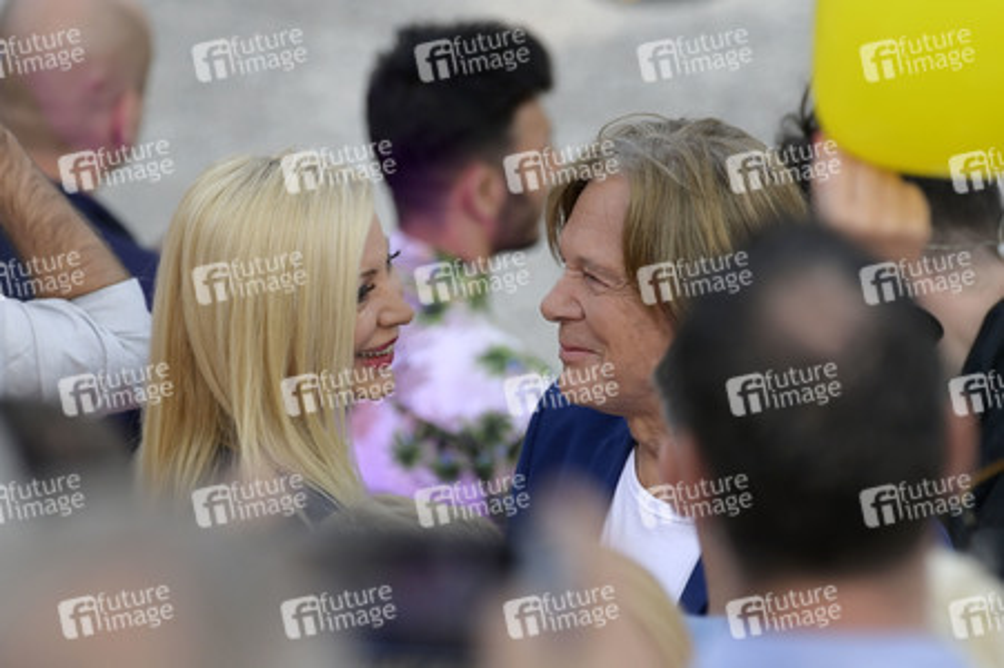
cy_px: 334
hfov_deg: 4.3
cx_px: 502
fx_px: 13376
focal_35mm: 480
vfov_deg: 2.9
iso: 1250
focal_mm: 480
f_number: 7.1
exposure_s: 1/640
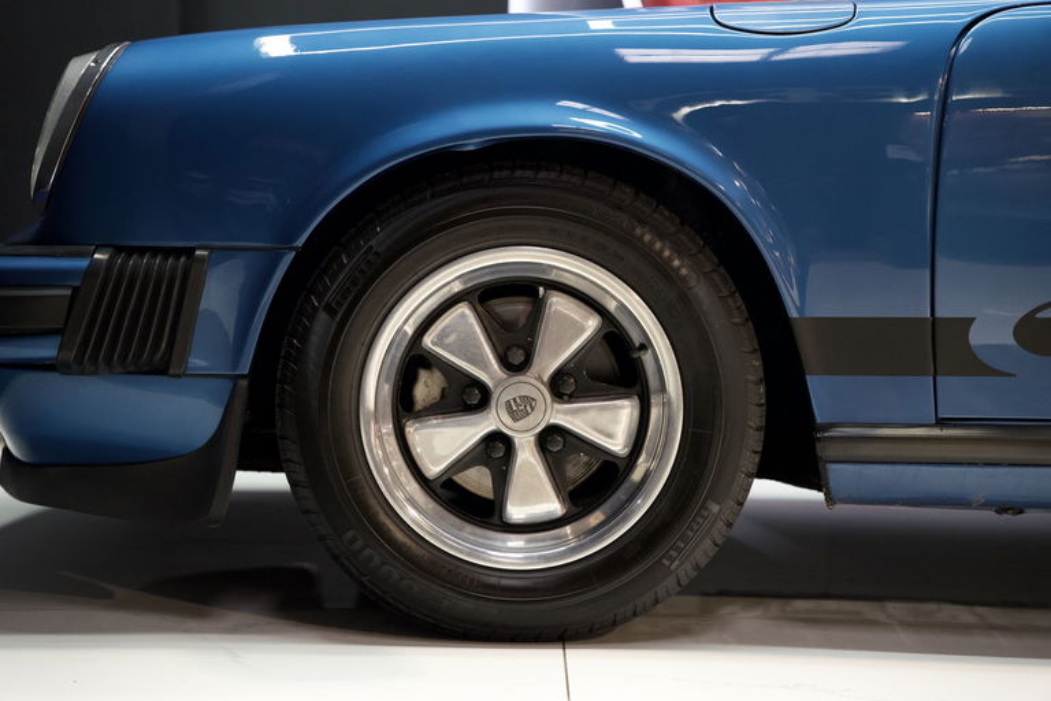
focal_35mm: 70
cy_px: 350
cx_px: 526
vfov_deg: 19.5
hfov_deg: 28.8
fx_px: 2043
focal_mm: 70
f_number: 2.8
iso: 2000
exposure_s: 1/80
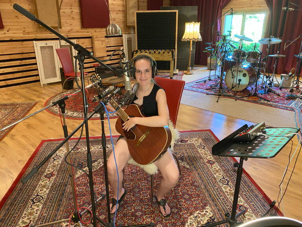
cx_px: 151
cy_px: 114
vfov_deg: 53.1
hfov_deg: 67.3
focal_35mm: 26
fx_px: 227
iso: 500
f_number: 1.8
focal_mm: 4.25
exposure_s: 1/25
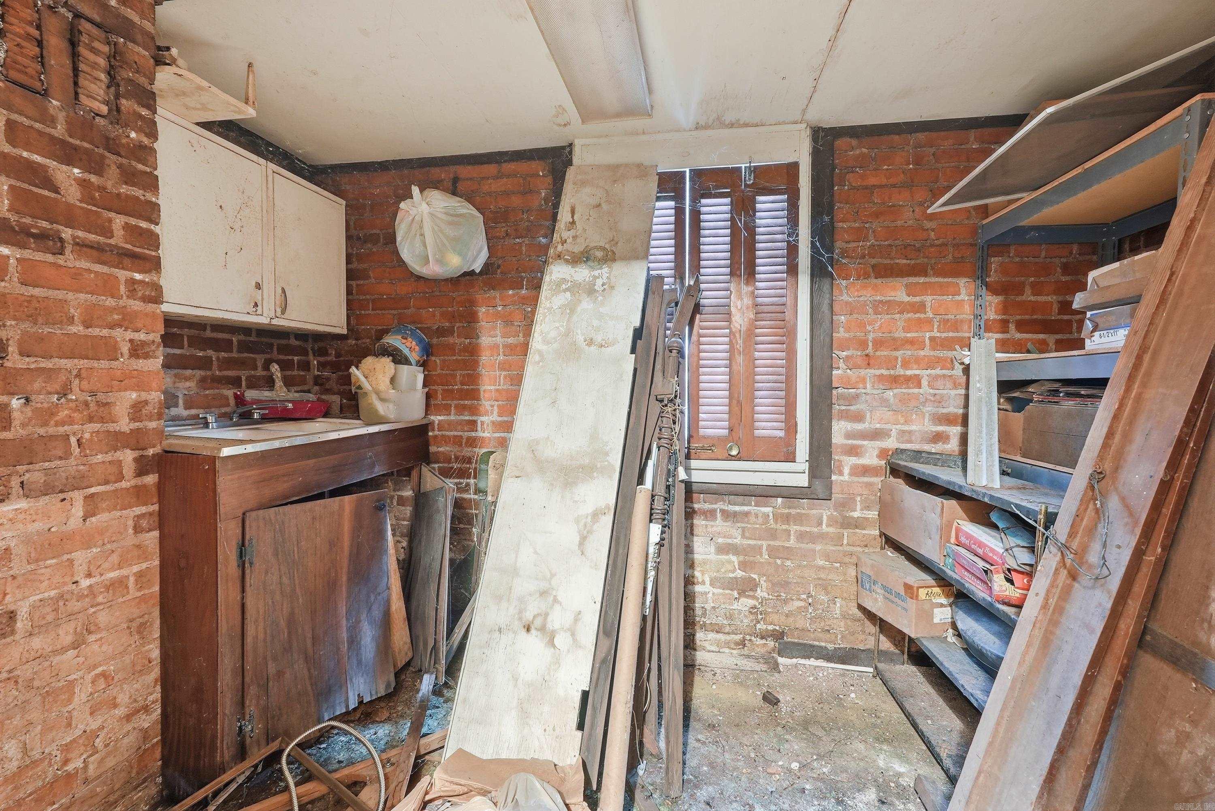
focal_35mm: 16
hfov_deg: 96.7
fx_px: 540
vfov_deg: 73.8
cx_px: 608
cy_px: 406
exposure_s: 1.3
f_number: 9
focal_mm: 16
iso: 640
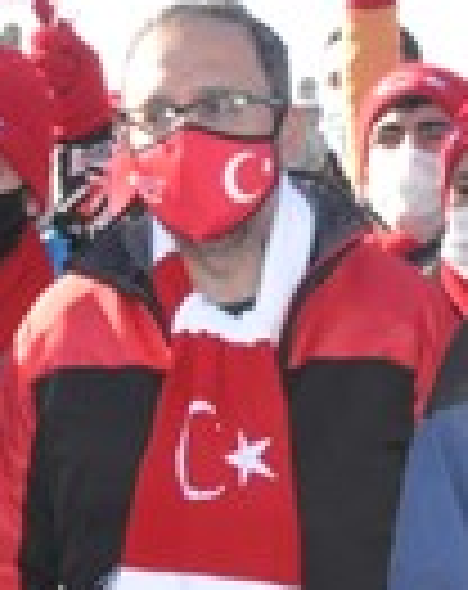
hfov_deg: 12.2
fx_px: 2192
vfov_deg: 15.3
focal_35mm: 126
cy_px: 257
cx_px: 328
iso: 1600
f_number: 20
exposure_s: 1/200
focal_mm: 18
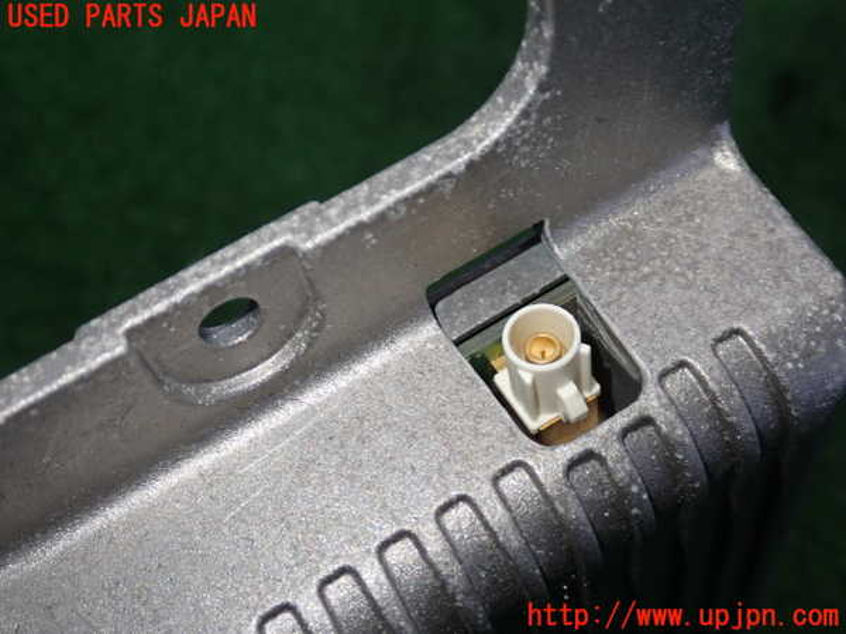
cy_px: 317
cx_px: 423
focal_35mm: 44
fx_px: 1075
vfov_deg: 32.9
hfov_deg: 42.9
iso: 200
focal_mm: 7.84
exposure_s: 1/40
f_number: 2.9
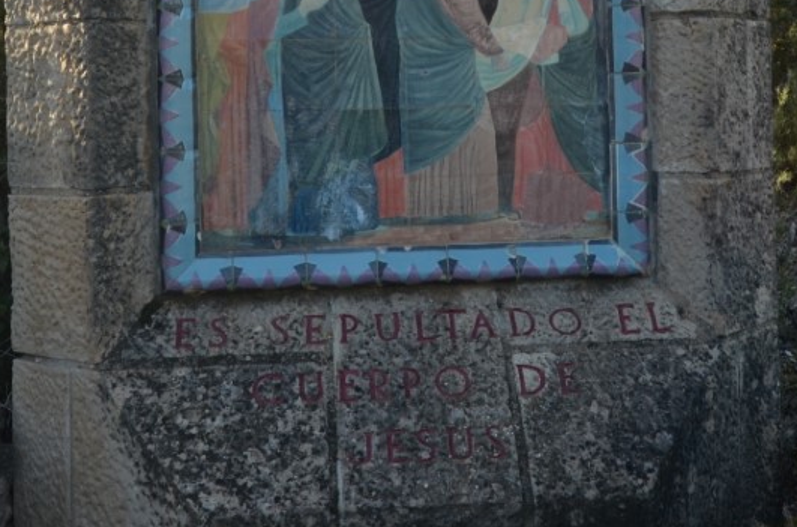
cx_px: 473
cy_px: 50
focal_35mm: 59
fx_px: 1303
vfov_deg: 22.3
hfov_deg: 33.9
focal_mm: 18
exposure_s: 1/200
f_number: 7.1
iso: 200
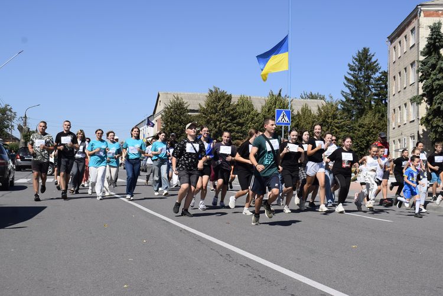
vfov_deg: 26.5
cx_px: 222
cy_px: 148
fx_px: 628
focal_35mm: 51
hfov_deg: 38.9
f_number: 10
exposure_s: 1/400
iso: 200
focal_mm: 34
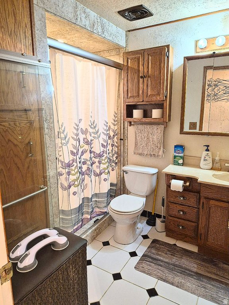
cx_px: 114
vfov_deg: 73.9
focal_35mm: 23
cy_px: 152
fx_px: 203
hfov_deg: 58.9
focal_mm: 5.4
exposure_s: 1/120
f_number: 1.8
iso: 320
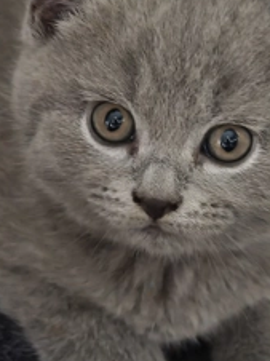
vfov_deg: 12.8
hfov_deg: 9.6
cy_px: 219
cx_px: 230
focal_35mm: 154
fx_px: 1605
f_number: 2
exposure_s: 1/16.7
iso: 5000
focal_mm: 9
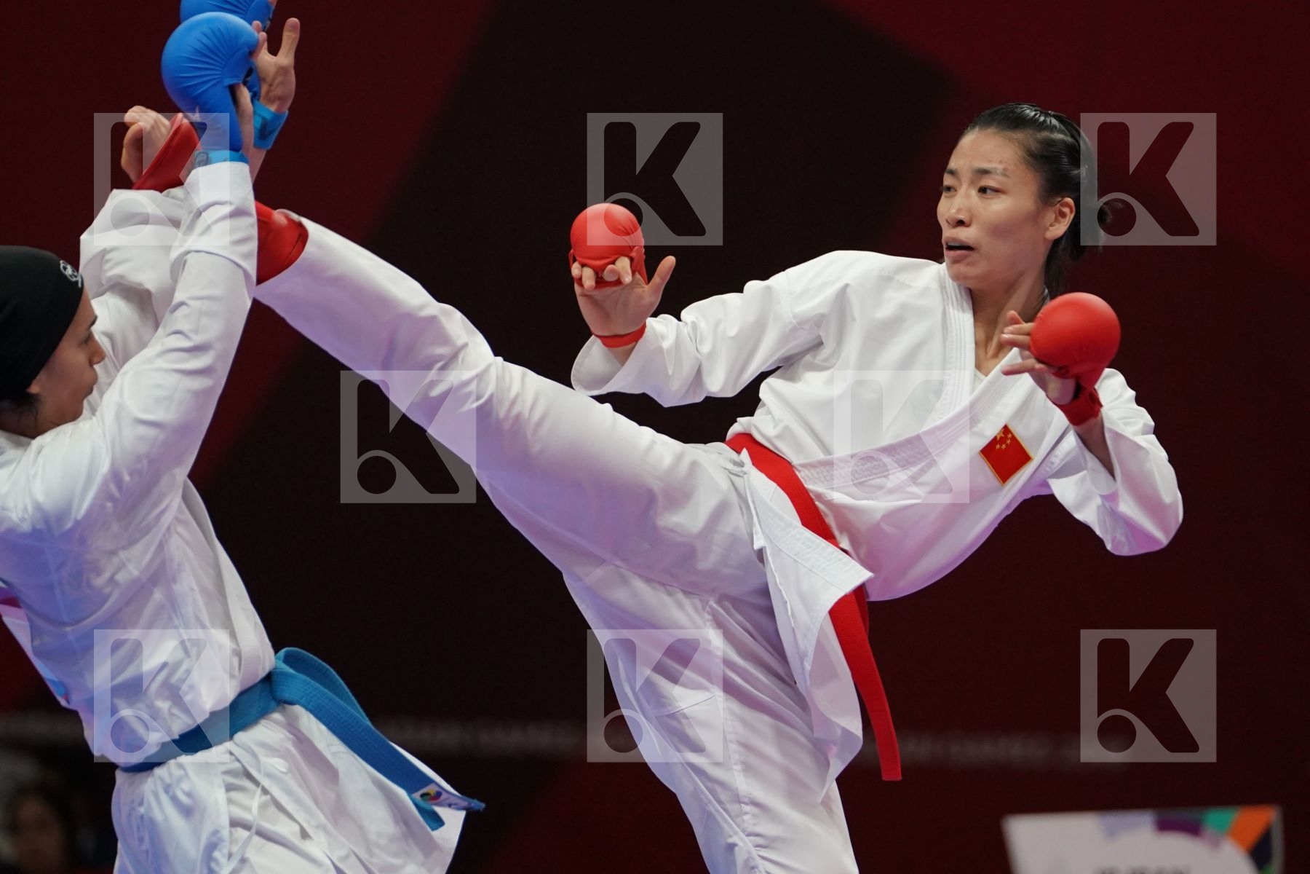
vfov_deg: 3.8
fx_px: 13208
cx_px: 655
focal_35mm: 363
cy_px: 437
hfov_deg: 5.7
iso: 2500
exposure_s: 1/1000
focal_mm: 242
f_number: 4
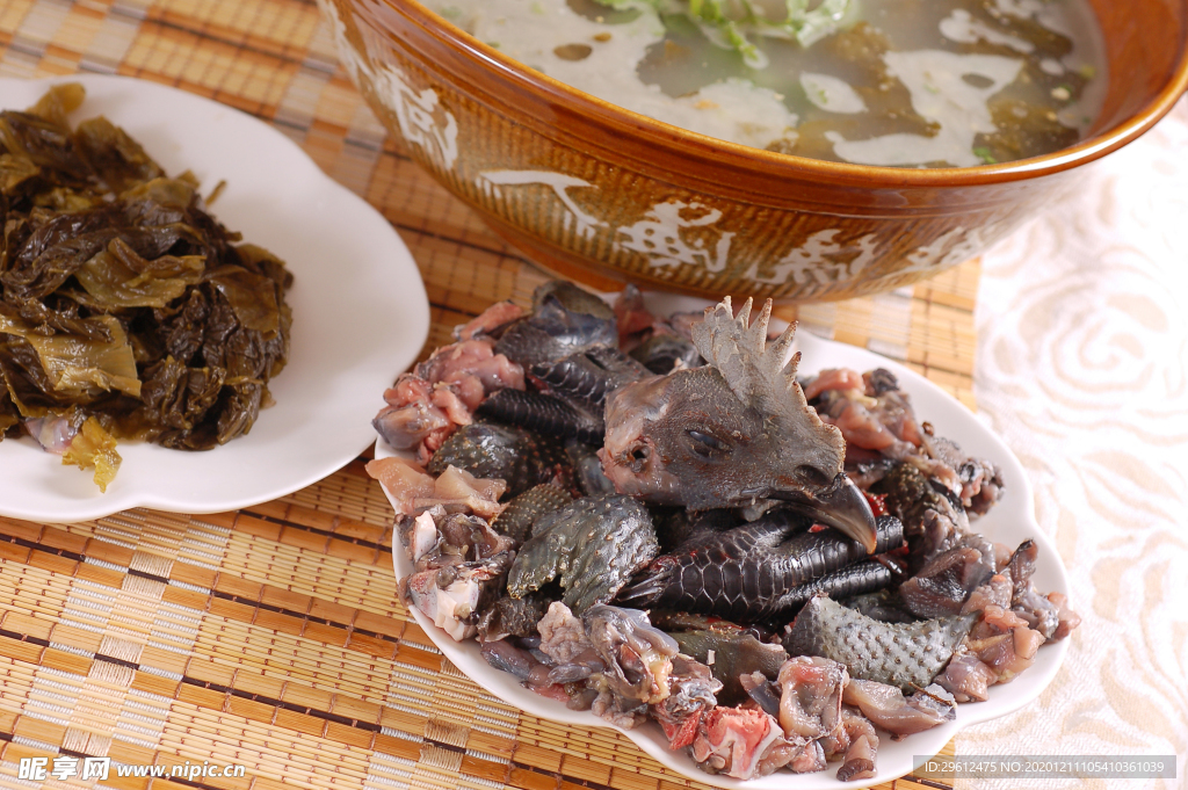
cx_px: 594
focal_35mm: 90
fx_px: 2968
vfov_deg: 15.2
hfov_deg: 22.6
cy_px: 395
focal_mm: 60
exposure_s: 1/320
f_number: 6.3
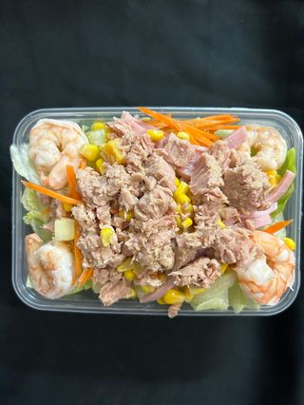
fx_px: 304
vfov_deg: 67.3
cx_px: 152
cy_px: 202
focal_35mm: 26
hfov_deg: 53.1
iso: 400
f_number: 1.5
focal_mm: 5.7
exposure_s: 1/50
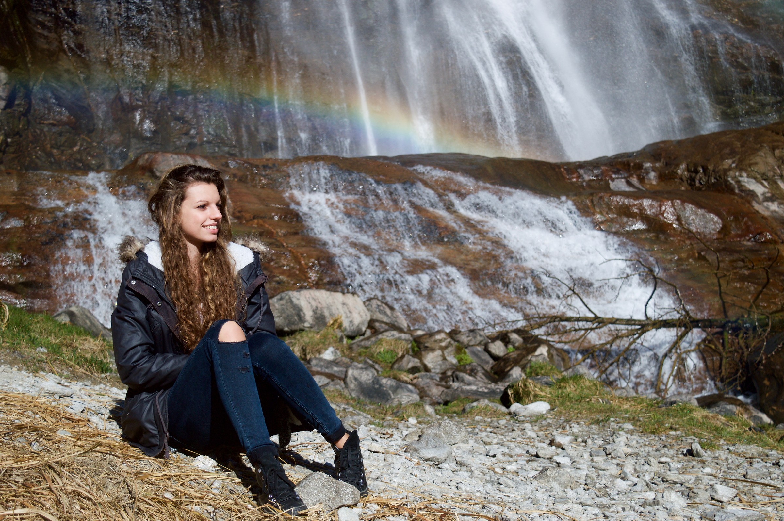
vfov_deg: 23.7
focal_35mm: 57
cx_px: 392
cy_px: 260
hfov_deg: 35.1
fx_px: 1240
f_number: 5
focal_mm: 38
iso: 180
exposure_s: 1/2000
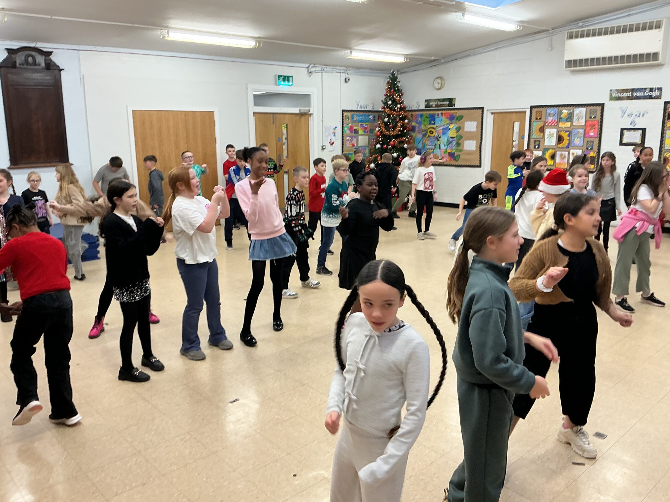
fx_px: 561
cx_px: 335
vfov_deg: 48.2
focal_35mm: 29
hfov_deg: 61.7
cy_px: 251
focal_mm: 3
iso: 64
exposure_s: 1/50
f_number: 1.8
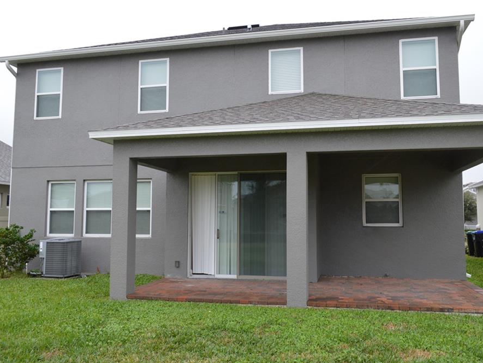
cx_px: 253
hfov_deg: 59.9
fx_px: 419
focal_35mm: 30
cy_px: 180
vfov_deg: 46.8
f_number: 5.6
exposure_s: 1/125
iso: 280
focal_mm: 18
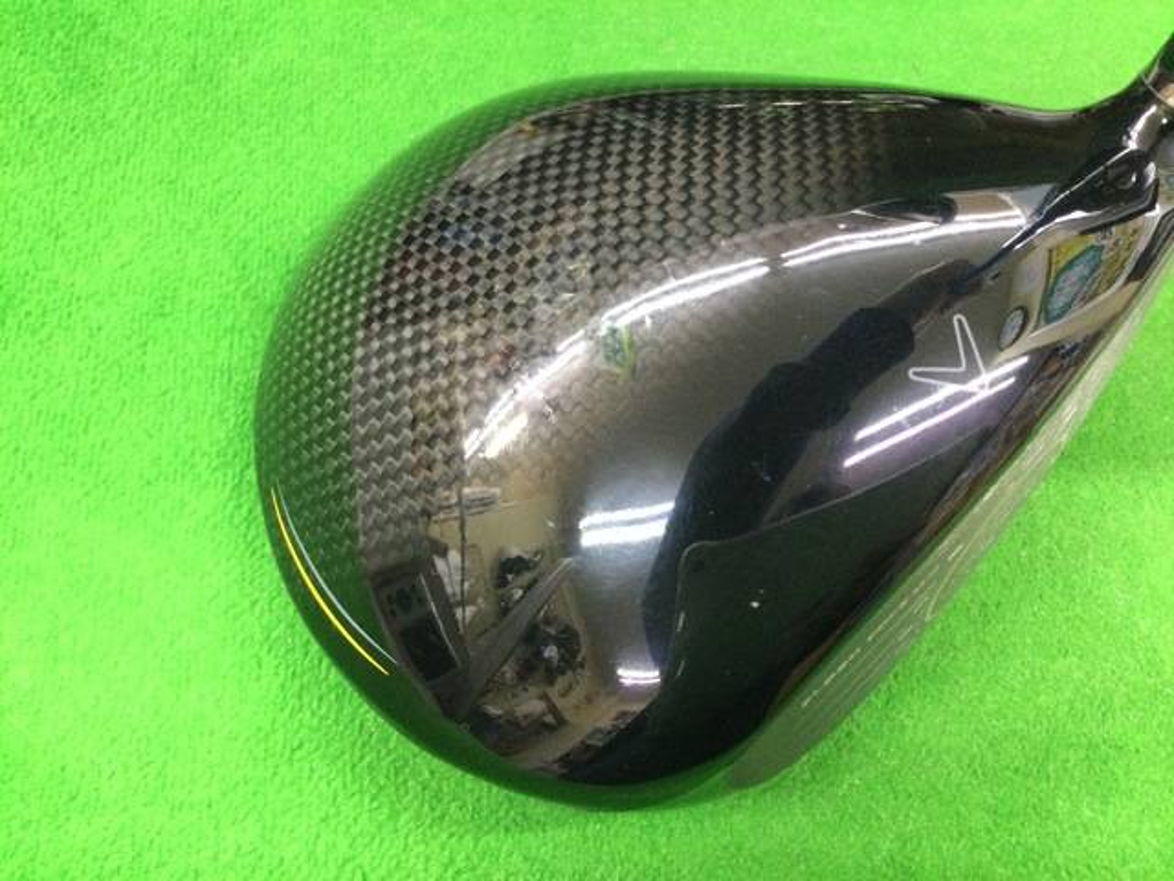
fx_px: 1051
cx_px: 587
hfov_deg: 58.4
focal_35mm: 31
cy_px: 440
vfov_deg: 45.4
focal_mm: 3.3
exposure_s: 1/17
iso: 200
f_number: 2.4
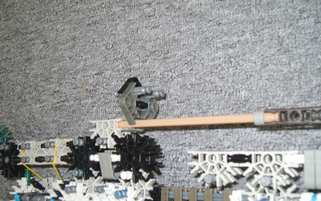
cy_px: 121
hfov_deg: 51.5
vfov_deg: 33.5
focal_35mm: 38
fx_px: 332
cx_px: 161
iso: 100
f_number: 2.8
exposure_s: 1/30
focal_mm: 7.4
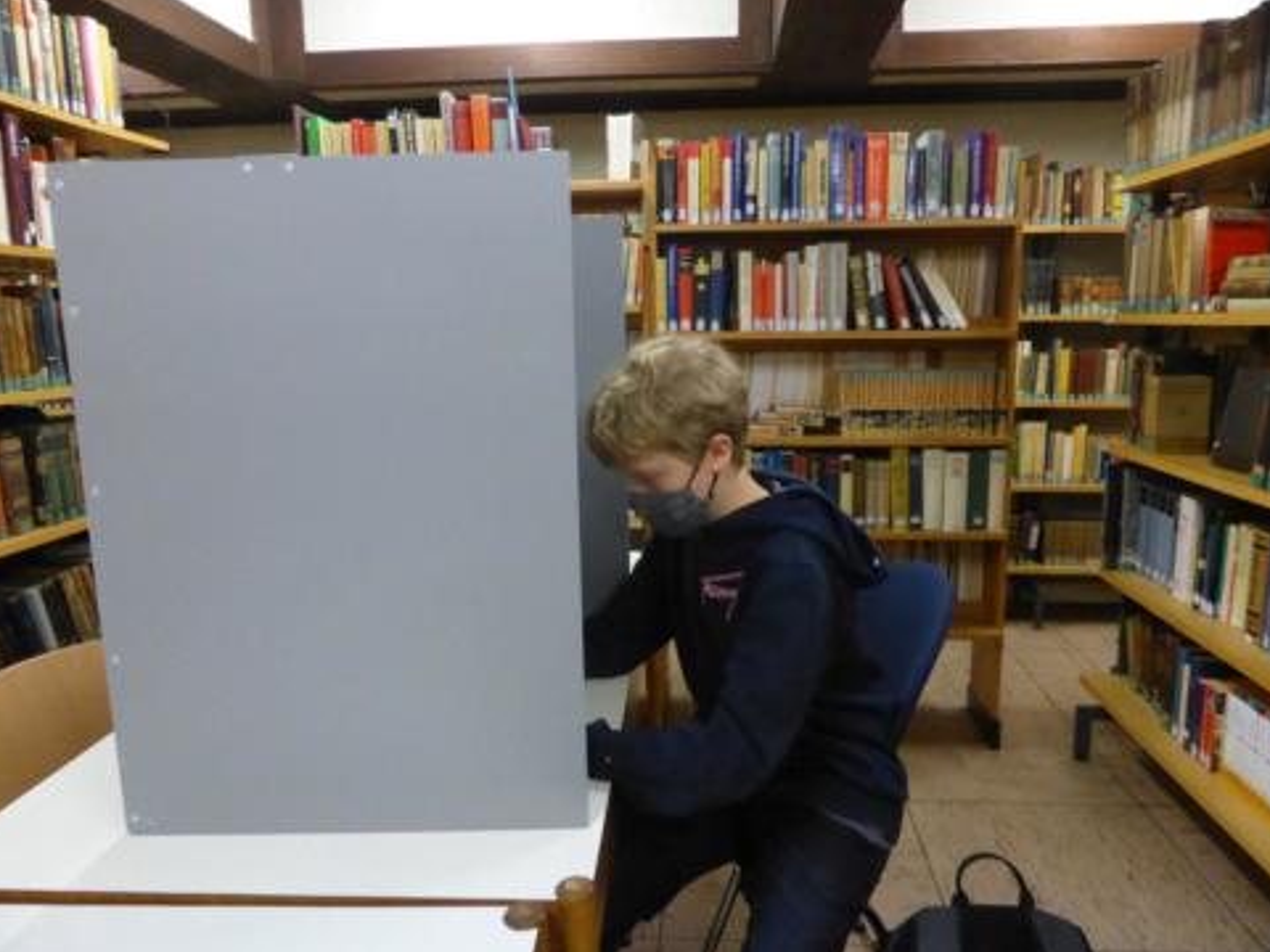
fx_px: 917
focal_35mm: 25
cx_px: 640
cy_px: 488
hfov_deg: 69.4
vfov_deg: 54.9
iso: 800
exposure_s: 1/40
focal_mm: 4.3
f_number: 3.3
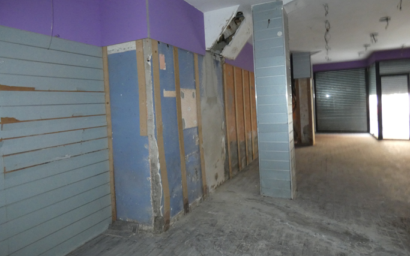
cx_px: 206
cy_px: 107
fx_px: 246
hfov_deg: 79.6
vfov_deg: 54.8
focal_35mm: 22
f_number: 2.8
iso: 500
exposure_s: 1/8
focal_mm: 3.6
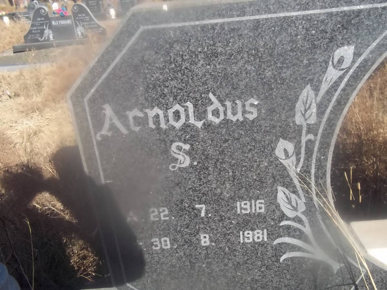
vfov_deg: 44.2
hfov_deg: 56.8
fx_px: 358
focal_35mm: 32
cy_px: 145
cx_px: 194
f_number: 5.5
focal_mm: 5.7
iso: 80
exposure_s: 1/320
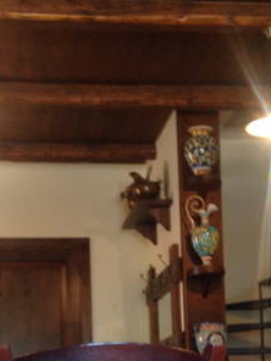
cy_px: 341
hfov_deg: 16.8
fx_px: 919
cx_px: 116
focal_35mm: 88
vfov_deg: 21.6
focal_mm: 4.12
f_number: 2.4
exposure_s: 1/20
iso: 125
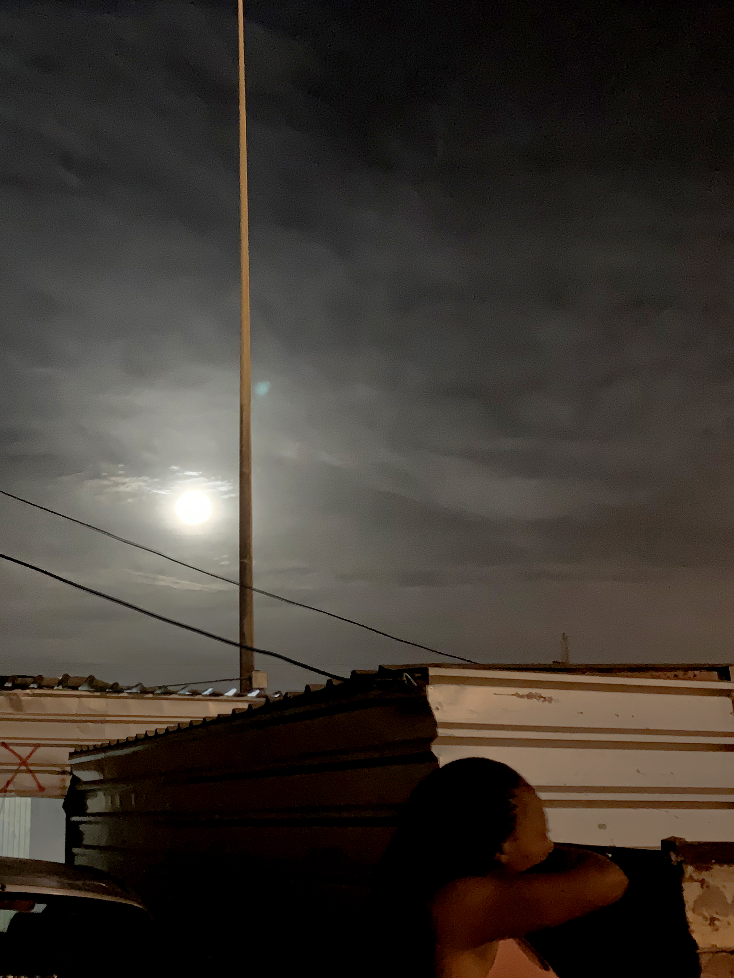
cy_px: 438
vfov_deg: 45.7
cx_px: 241
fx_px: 1159
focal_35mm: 41
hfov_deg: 34.8
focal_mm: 4.25
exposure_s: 1/4
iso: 1250
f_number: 1.8
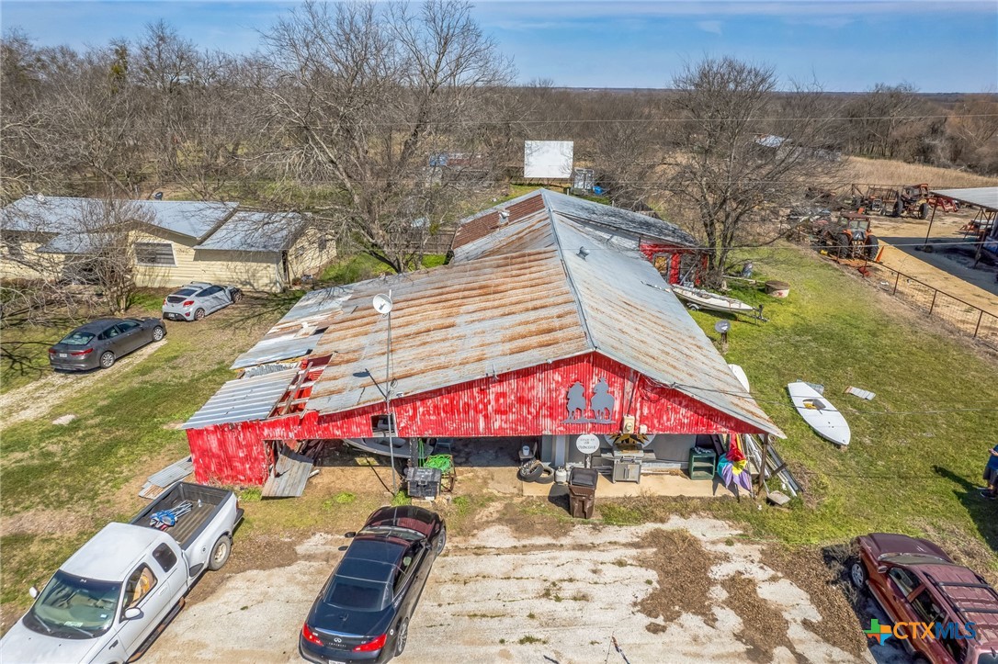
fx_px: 610
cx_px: 499
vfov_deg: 57.2
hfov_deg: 78.6
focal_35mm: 22
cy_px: 332
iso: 100
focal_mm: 8.4
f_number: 2.8
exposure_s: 1/3200
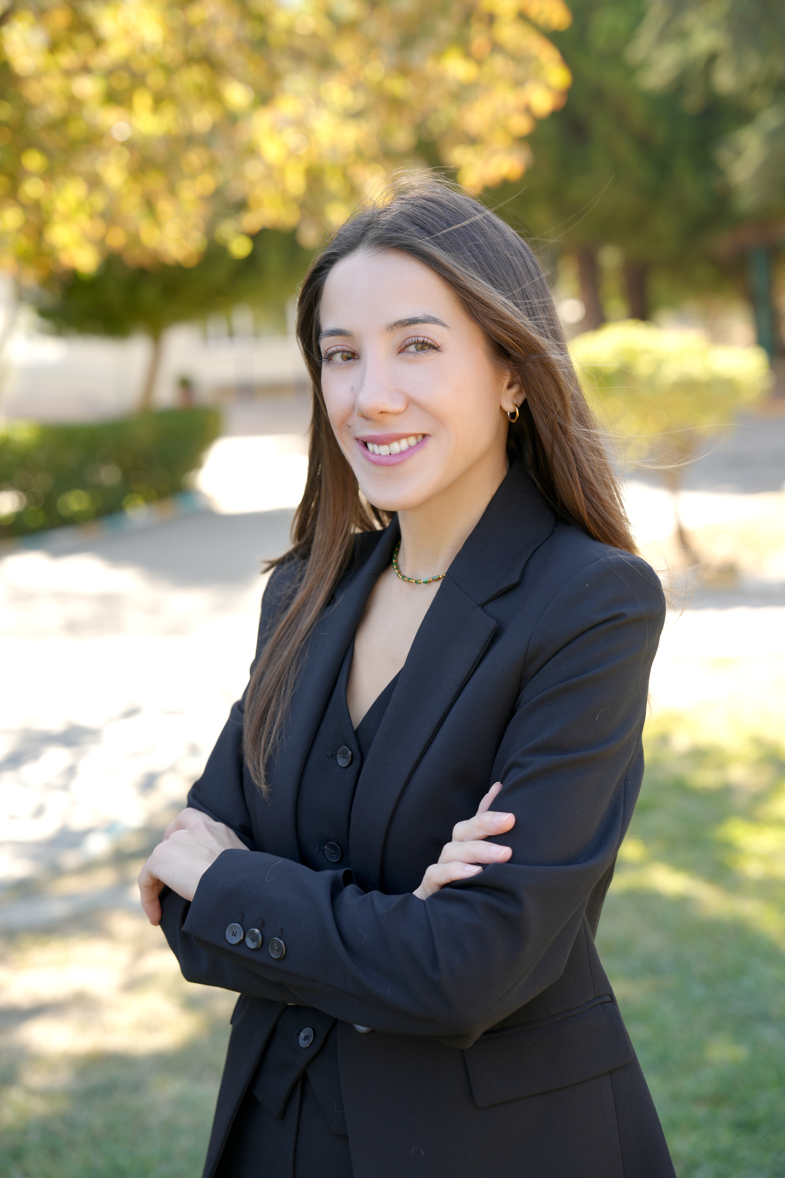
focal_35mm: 70
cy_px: 589
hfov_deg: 19.5
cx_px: 392
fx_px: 2289
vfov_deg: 28.8
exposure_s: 1/125
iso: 100
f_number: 4
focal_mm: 70
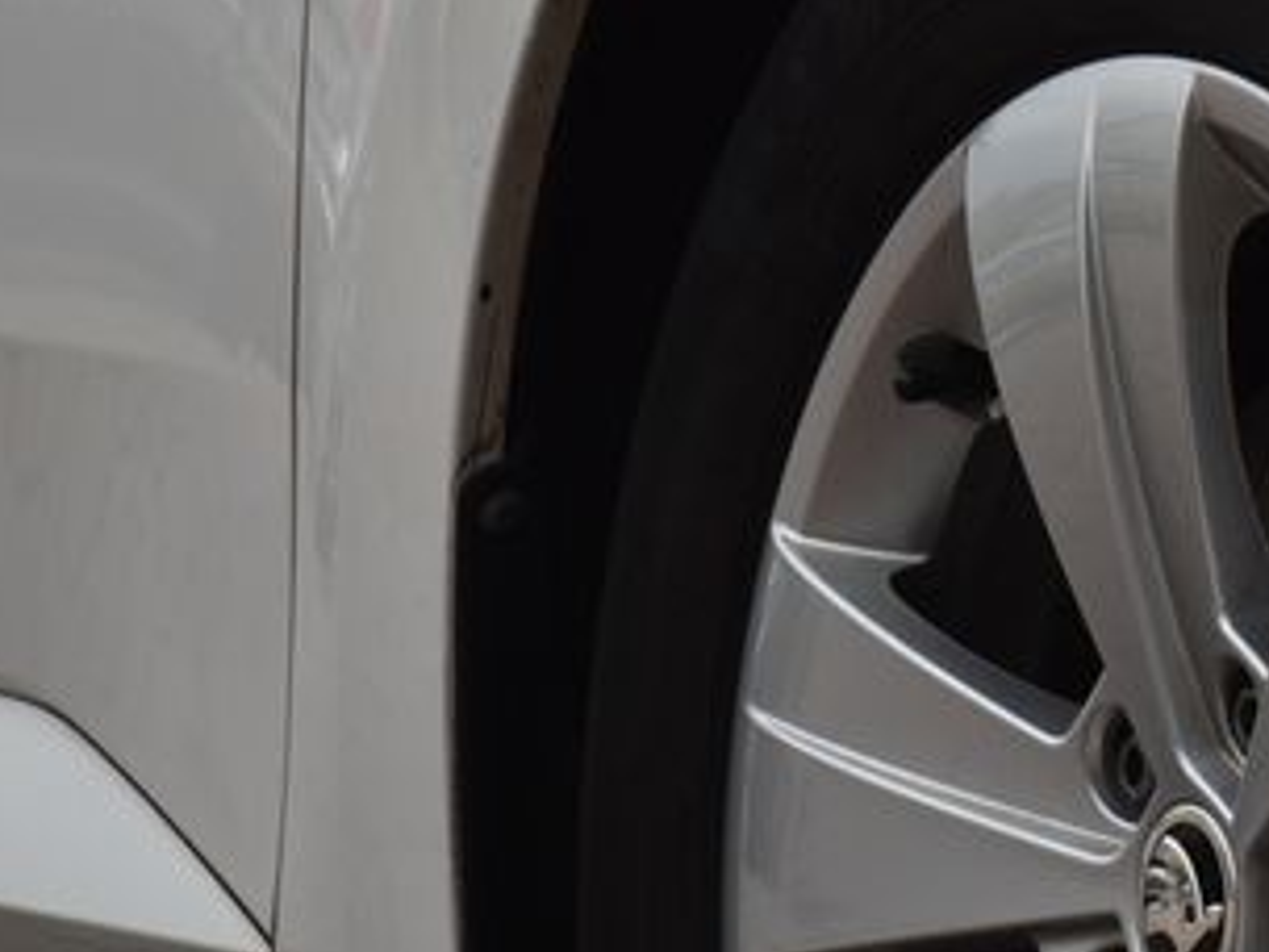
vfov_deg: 3.8
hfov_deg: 5.0
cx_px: 2041
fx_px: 14260
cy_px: -392
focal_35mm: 389
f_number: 13
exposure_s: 1/640
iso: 500
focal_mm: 120
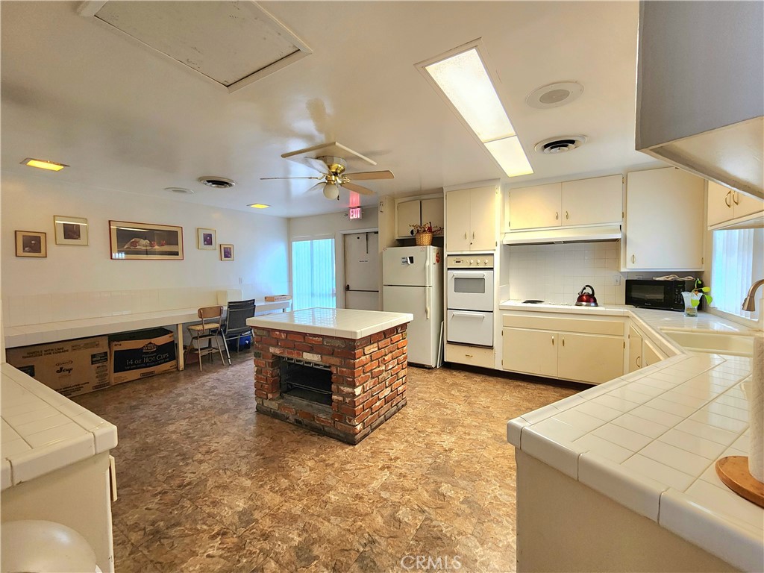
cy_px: 286
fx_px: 287
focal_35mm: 13
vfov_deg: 89.9
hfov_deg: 106.2
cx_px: 382
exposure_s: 1/60.2
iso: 250
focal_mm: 2.2
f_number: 2.2
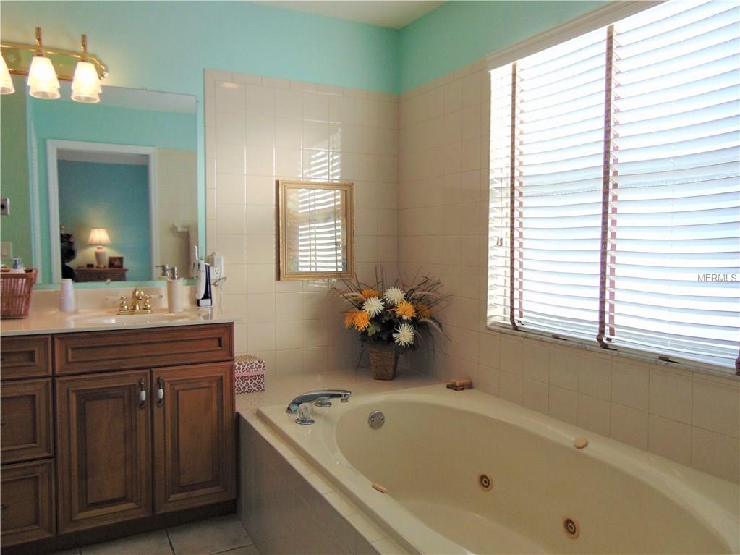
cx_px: 370
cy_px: 278
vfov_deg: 54.9
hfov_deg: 69.4
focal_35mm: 25
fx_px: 534
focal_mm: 4.5
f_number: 3
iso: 80
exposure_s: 1/160
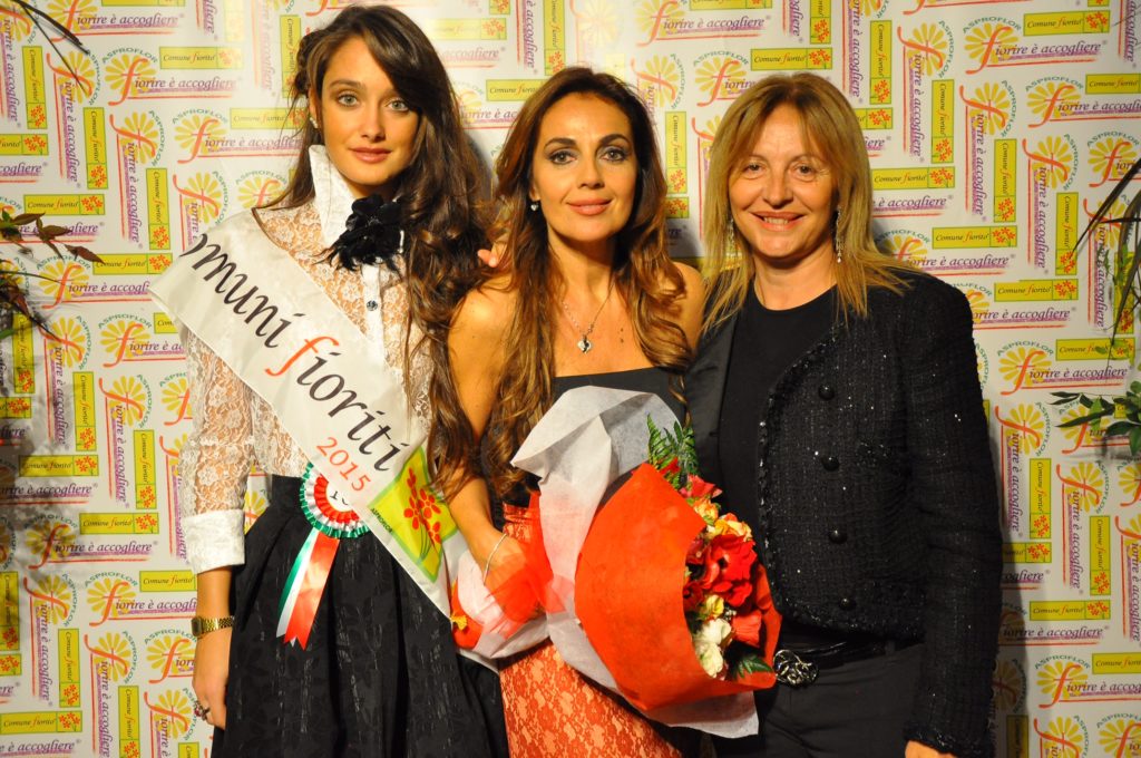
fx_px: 1424
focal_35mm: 45
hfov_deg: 43.7
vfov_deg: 29.8
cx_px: 570
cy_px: 379
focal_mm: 30
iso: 1250
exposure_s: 1/50
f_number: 5
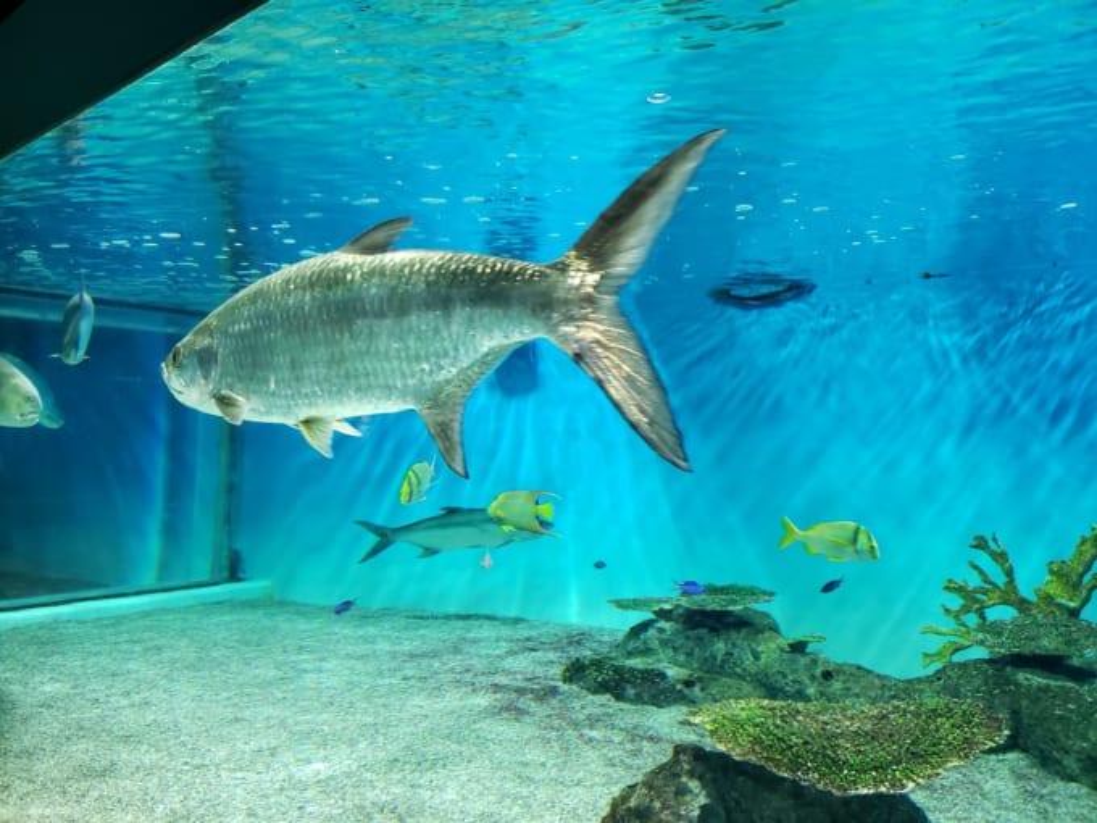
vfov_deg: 53.1
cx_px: 548
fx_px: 824
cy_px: 412
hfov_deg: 67.3
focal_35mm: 26
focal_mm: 4.3
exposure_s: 1/50
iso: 200
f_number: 1.5
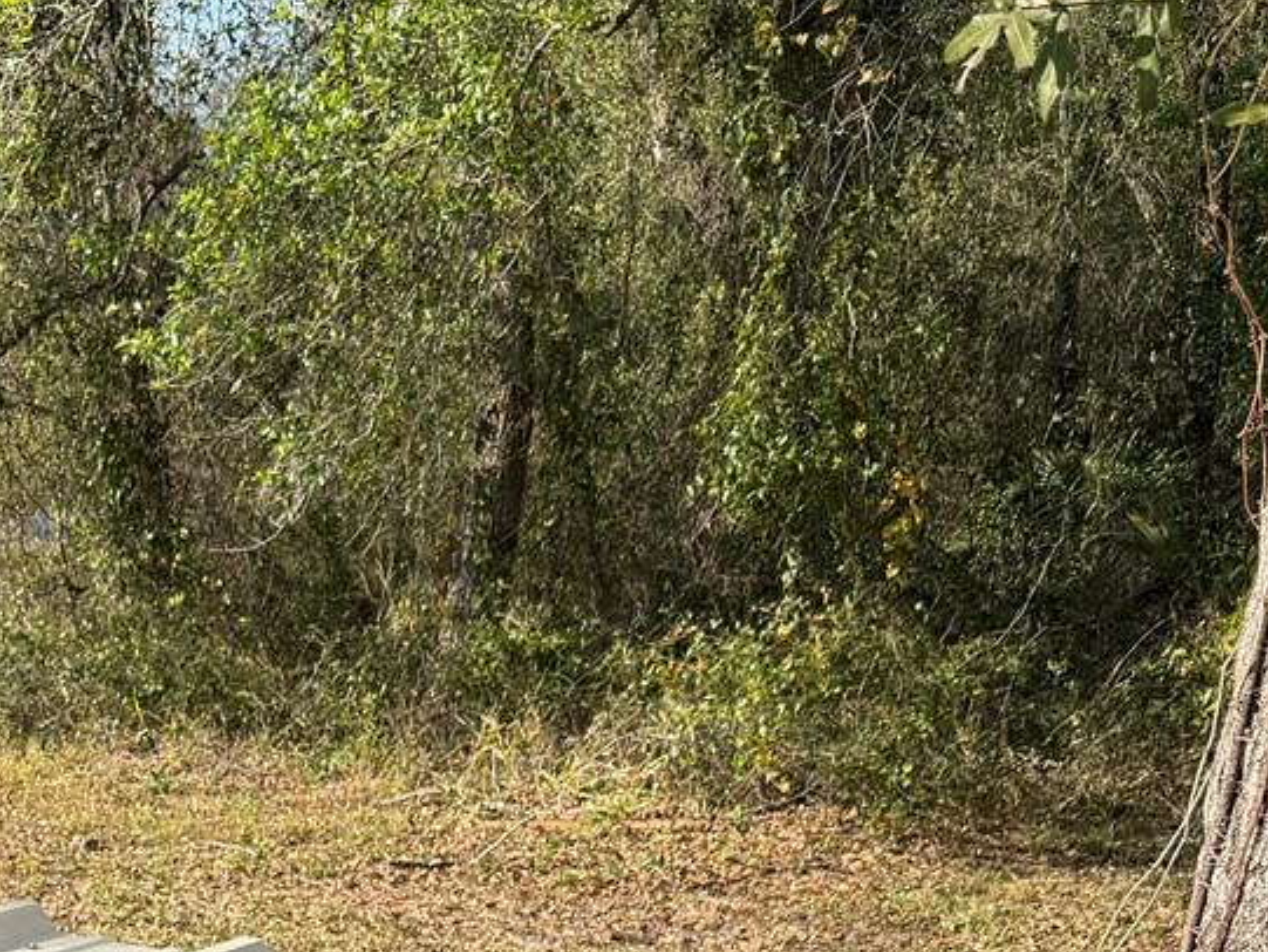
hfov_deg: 26.0
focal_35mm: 71
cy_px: 1233
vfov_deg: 19.2
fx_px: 2601
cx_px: -5
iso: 80
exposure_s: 1/2169
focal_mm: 6.76
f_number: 1.78
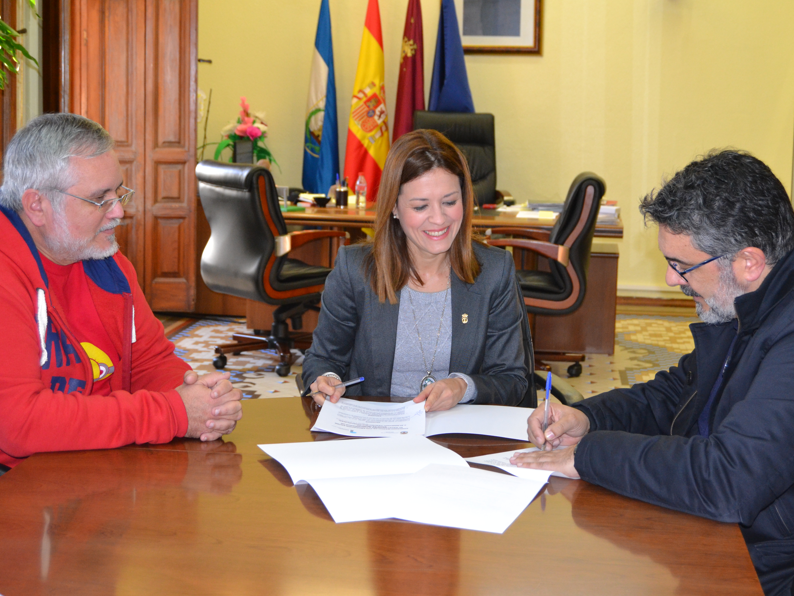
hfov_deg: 32.4
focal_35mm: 60
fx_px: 1366
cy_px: 284
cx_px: 421
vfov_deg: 24.6
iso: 1000
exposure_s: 1/60
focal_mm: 35
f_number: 4.5
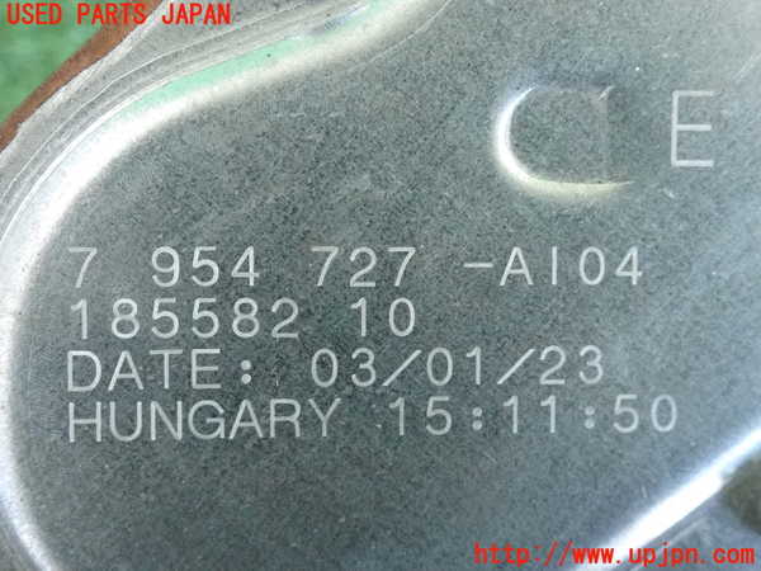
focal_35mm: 50
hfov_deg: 38.2
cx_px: 380
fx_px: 1099
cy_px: 286
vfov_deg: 29.1
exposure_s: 1/125
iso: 2000
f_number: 3.2
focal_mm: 9.01
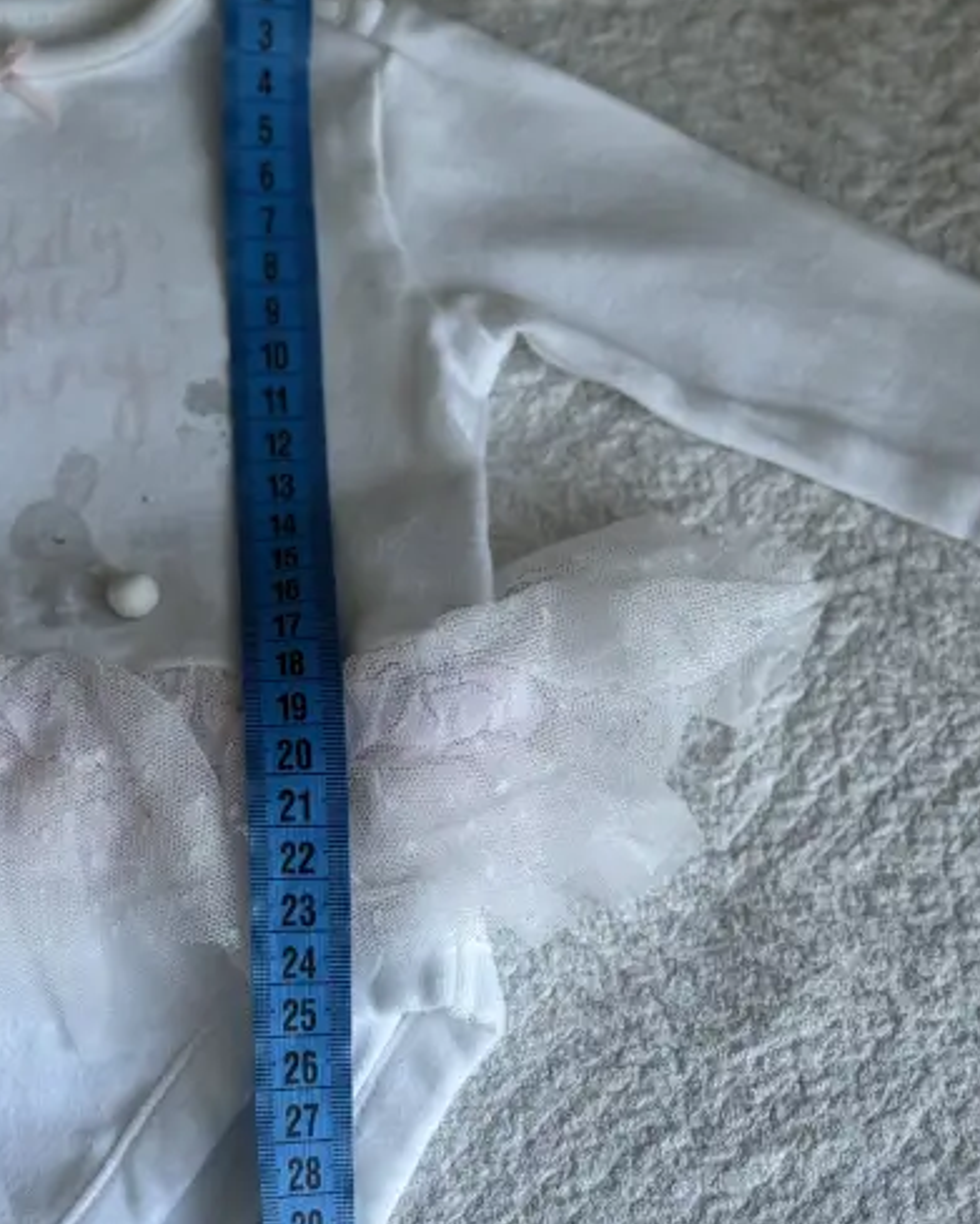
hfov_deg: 21.2
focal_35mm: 72
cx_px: 300
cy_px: 722
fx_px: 2608
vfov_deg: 26.4
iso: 50
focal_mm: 6.76
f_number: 1.78
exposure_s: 1/179
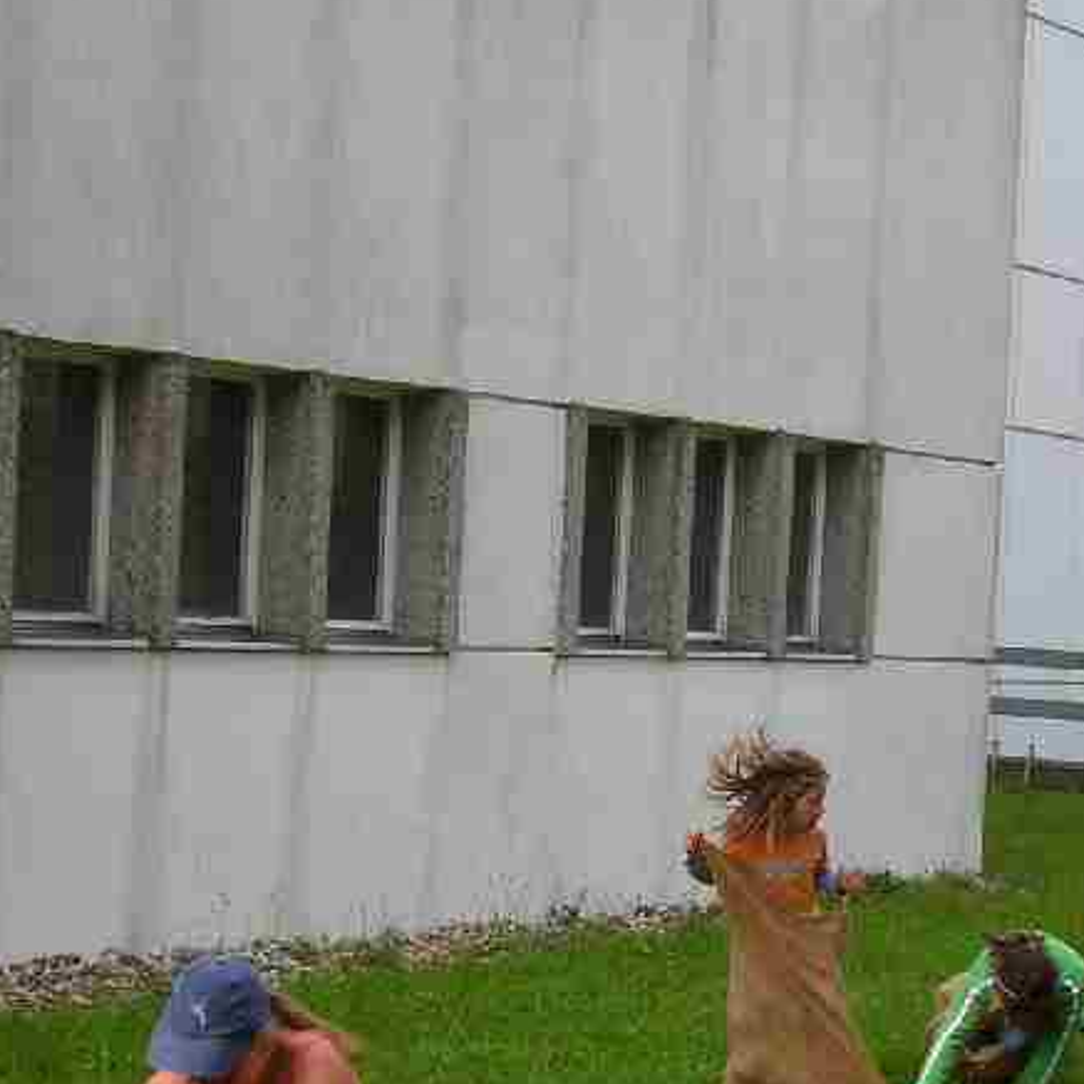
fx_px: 2905
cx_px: 700
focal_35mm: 82
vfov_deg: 20.9
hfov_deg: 21.1
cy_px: 873
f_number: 3.2
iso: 50
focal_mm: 6.3
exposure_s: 1/274
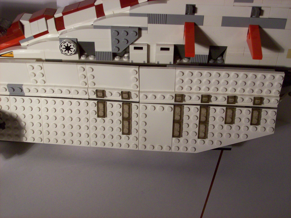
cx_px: 146
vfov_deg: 32.2
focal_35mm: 45
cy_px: 109
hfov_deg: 42.1
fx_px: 378
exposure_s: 1/42
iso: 145
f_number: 3
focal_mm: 7.6
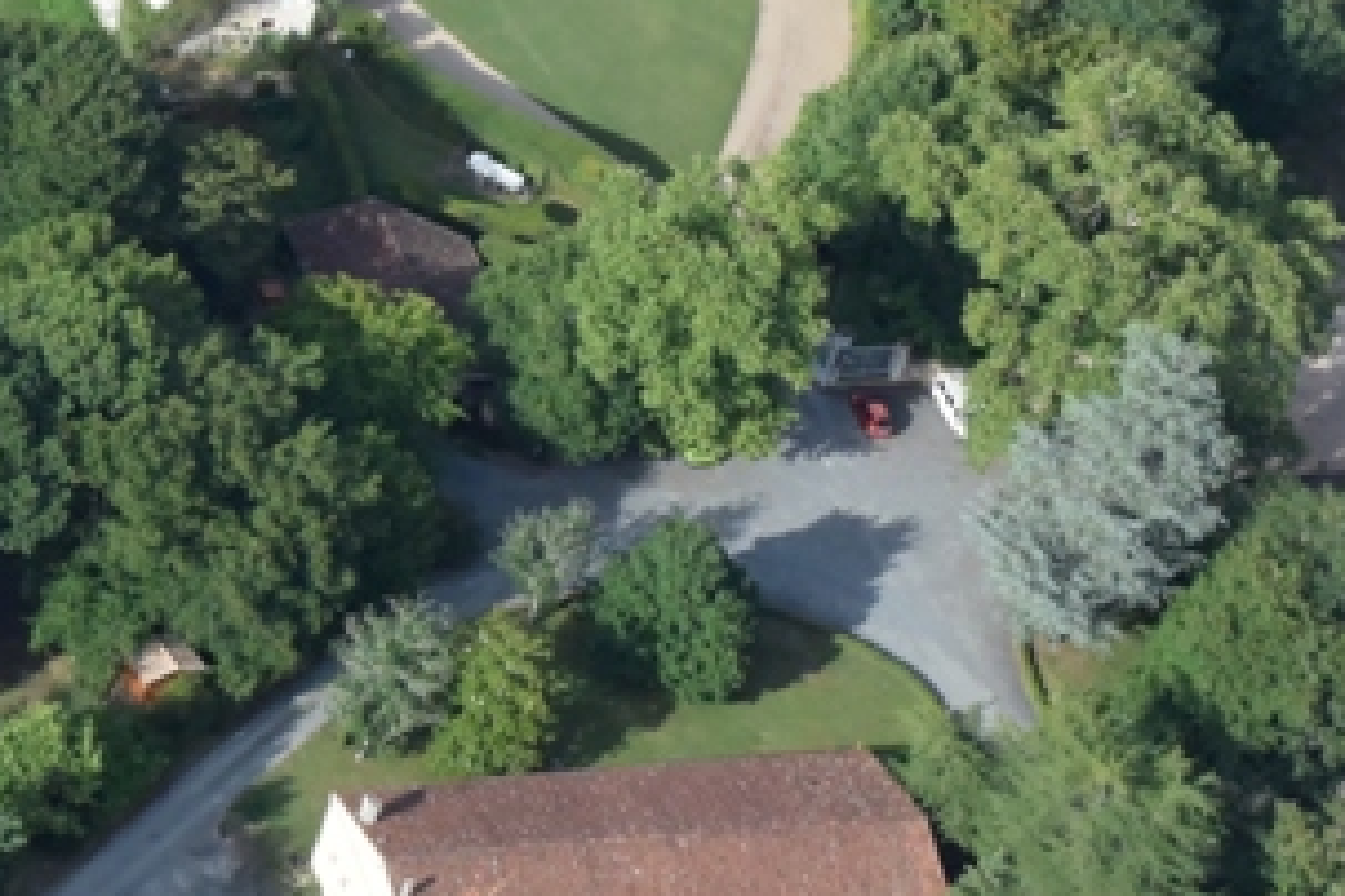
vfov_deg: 6.9
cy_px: 184
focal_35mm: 198
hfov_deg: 10.4
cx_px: 337
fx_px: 7397
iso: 800
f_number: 9
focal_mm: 27.9
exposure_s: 1/640
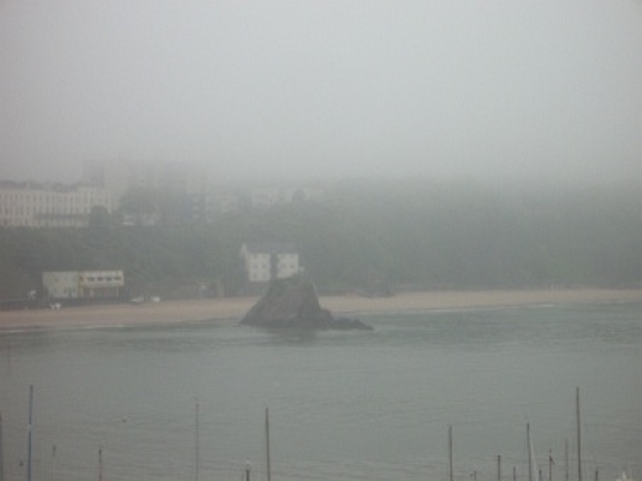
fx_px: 1947
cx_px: 321
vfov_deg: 14.1
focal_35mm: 105
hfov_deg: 18.7
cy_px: 240
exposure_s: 1/60
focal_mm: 17.4
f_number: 4.8
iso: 100
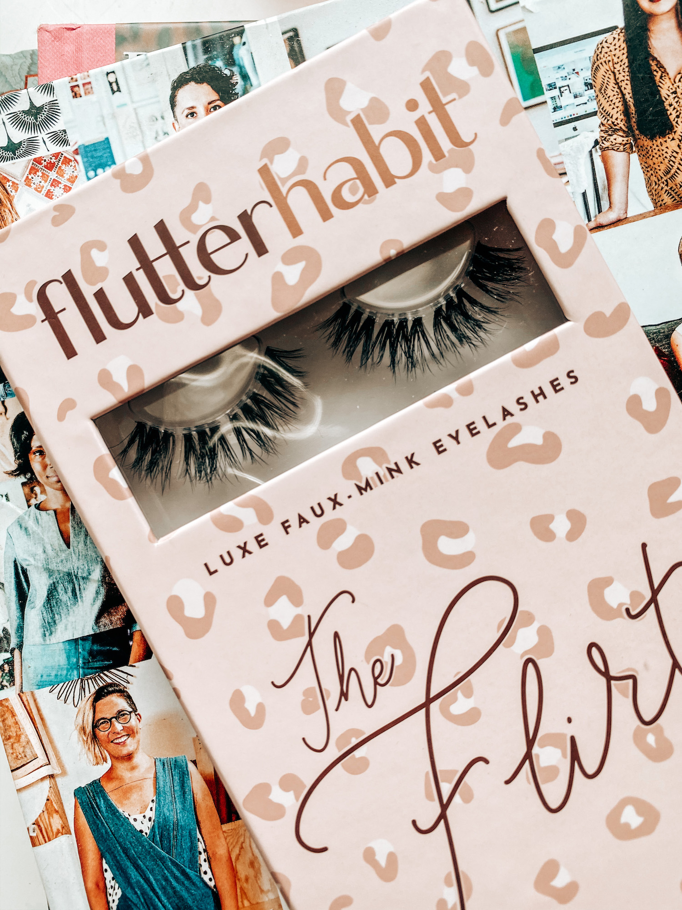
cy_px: 455
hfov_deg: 53.1
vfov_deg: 67.3
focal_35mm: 26
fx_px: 683
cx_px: 341
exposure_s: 1/120
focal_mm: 4.25
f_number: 1.8
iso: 32
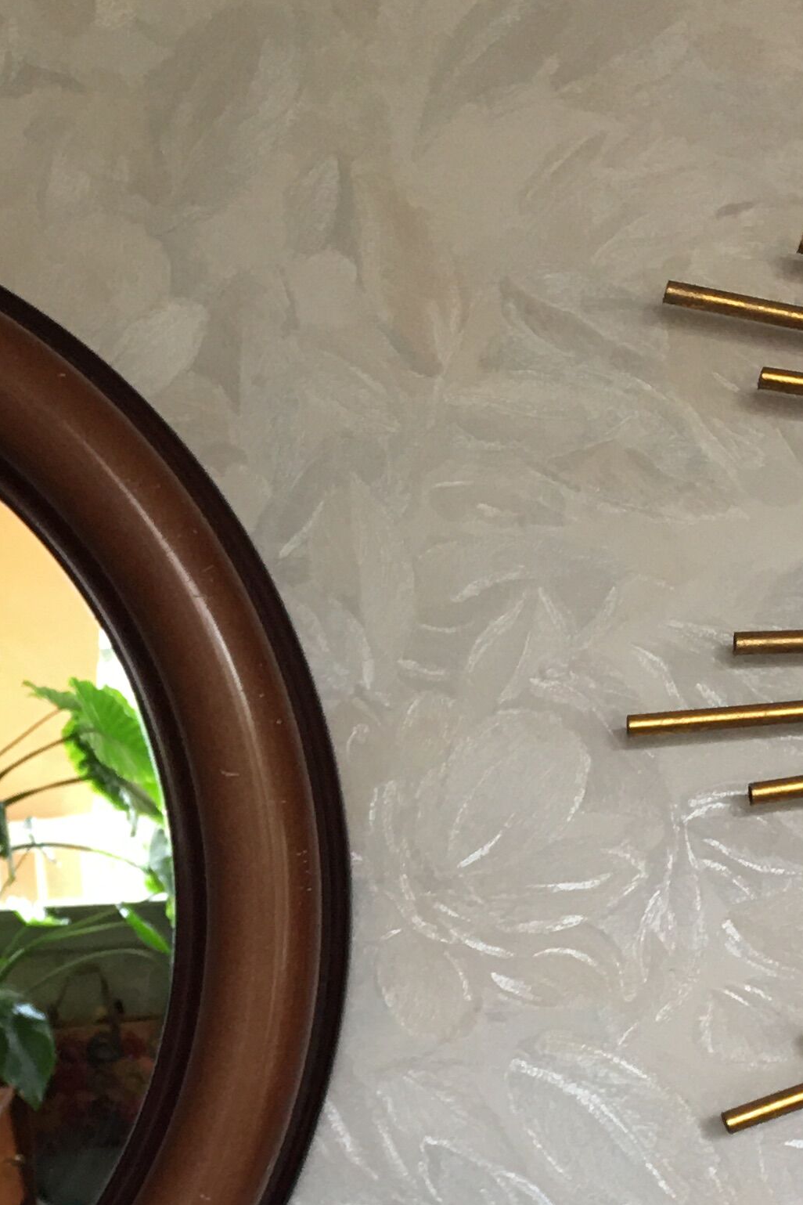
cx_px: -32
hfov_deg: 16.8
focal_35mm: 79
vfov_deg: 25.0
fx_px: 2643
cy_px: 1037
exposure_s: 1/33
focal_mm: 4.15
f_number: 2.2
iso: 32
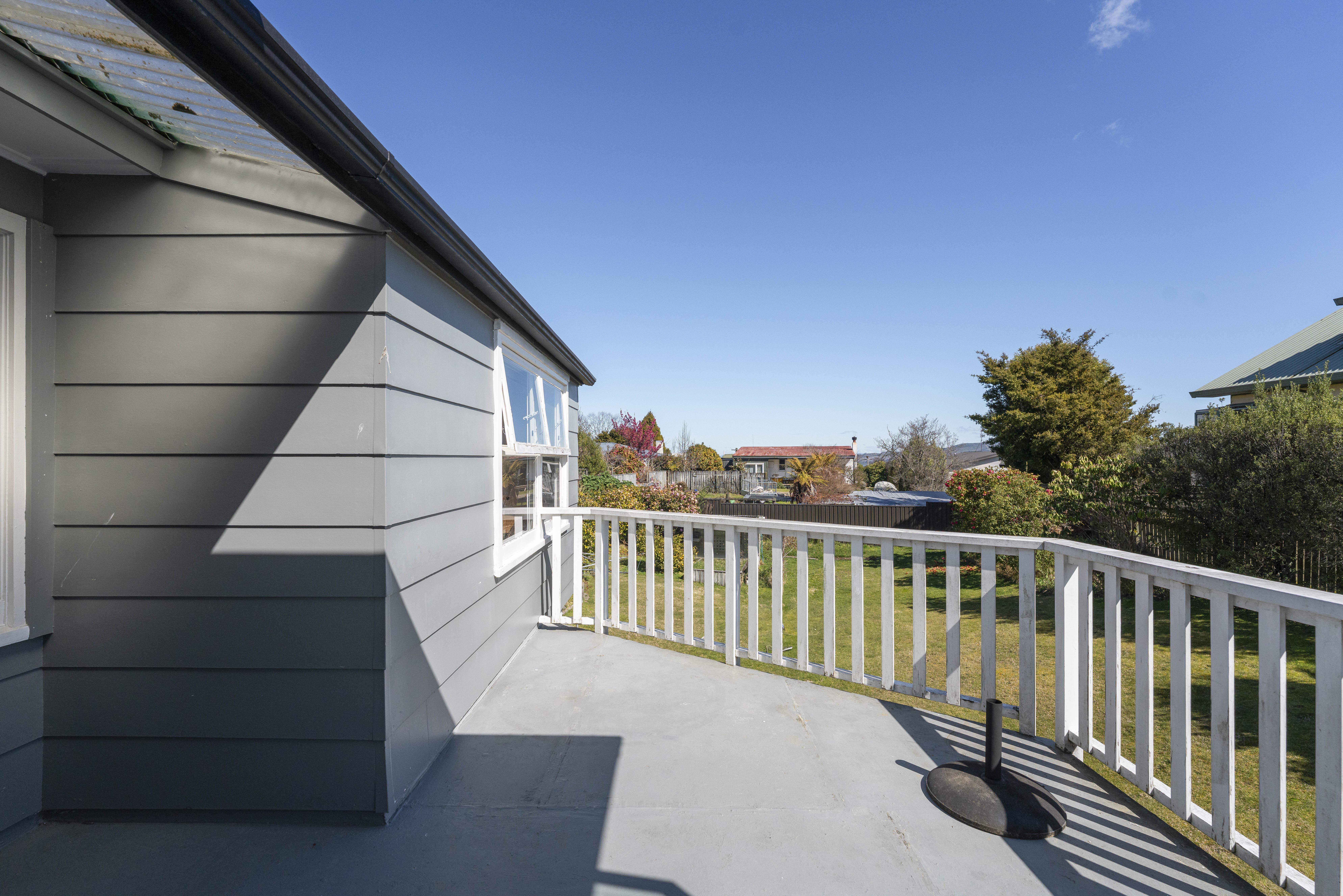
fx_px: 575
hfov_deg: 98.9
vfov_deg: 75.9
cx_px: 672
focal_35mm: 15
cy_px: 448
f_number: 8
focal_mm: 15.4
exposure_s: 1/2000
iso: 640
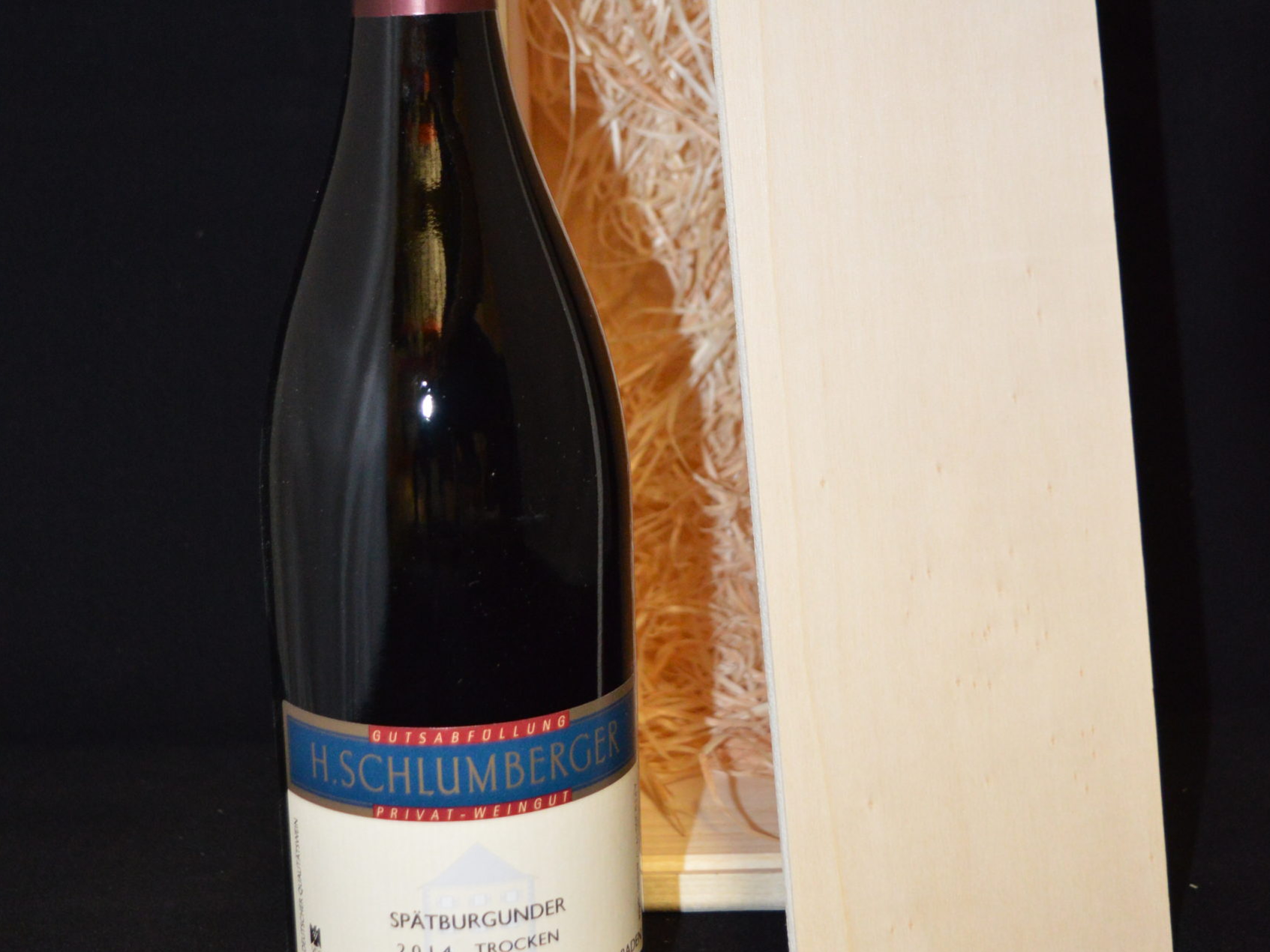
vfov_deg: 23.8
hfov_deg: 31.7
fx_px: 2238
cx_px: 635
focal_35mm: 61
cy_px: 270
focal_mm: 28
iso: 2000
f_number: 4.2
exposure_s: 1/60
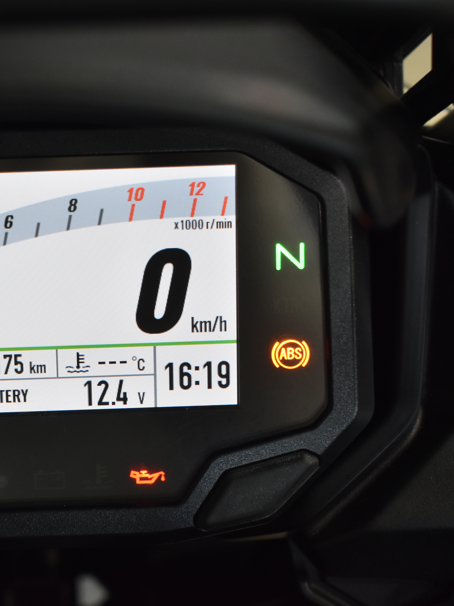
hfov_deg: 14.1
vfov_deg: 18.9
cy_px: 303
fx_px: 1819
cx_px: 37
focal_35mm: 104
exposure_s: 1/50
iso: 800
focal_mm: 48
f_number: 5.3
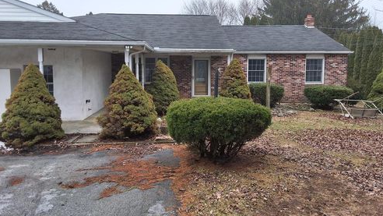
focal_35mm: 31
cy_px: 89
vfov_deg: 37.7
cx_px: 194
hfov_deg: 62.6
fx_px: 315
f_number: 1.9
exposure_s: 1/120
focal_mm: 2.91
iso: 50
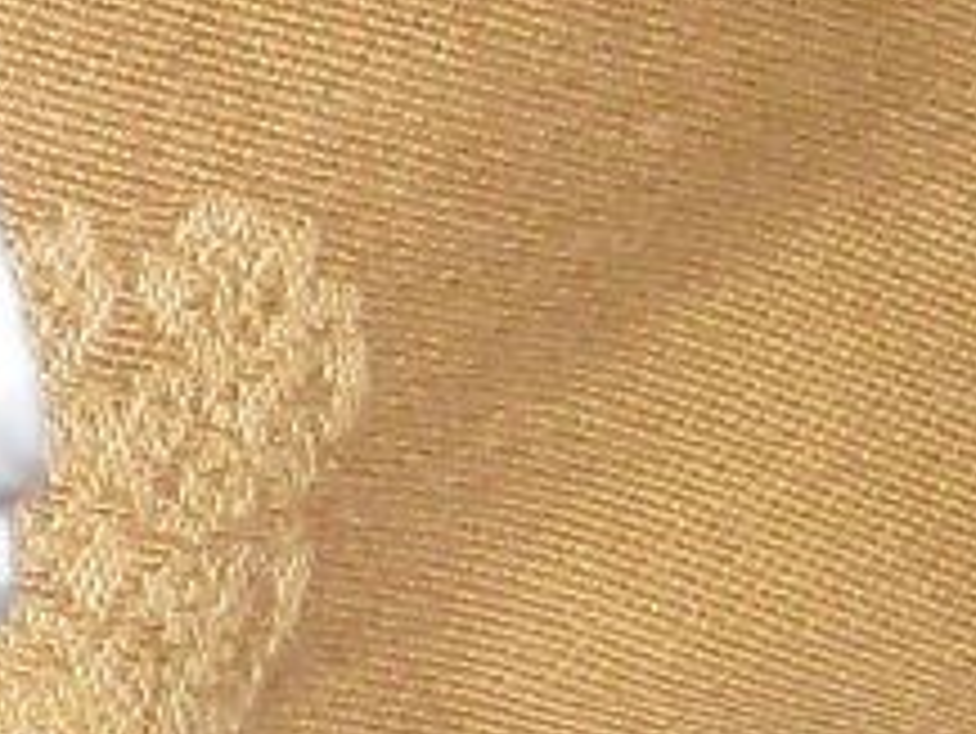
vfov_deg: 5.6
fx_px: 7476
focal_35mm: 265
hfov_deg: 6.9
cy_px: 221
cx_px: -1655
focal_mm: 6.3
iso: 100
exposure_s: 1/60
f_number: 3.1
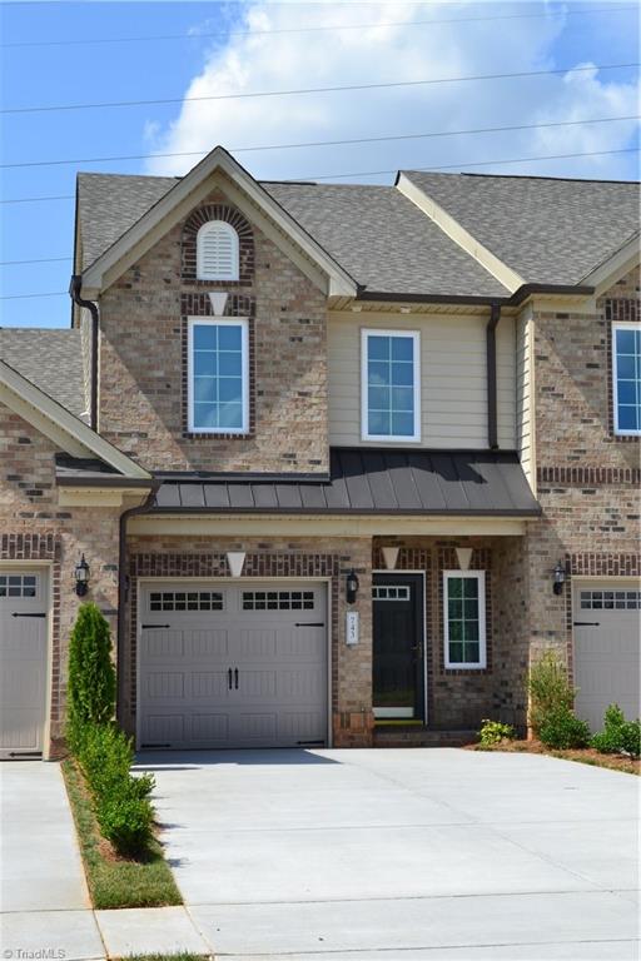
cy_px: 480
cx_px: 320
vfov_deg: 31.9
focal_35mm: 63
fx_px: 1682
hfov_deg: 21.6
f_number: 11
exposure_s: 1/500
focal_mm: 42
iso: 400
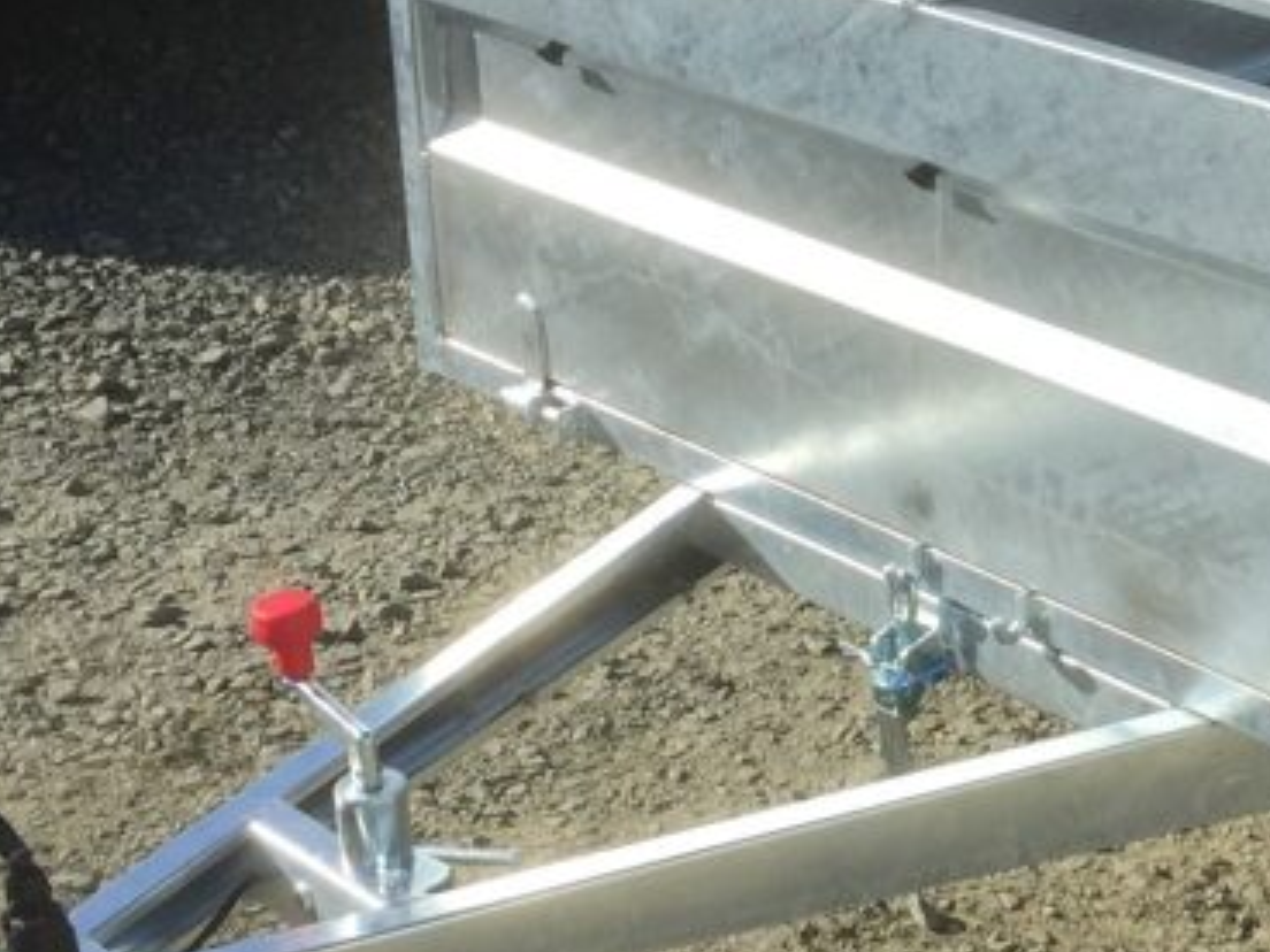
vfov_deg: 23.3
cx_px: 1184
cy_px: 521
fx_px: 2311
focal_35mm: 63
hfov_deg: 29.3
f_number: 2.2
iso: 32
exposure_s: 1/1647
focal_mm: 4.15
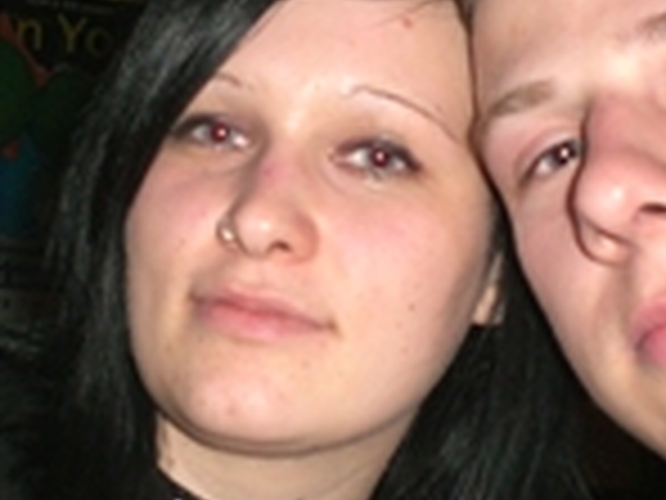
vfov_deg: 16.4
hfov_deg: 21.8
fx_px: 1732
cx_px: 346
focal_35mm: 90
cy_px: 288
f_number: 3.1
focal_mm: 6.3
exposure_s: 1/60
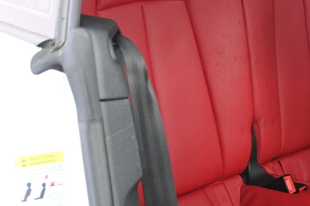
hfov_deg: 23.0
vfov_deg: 16.2
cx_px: 318
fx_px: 726
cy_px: 94
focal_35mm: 84
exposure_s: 1/15
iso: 2500
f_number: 4
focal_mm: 21
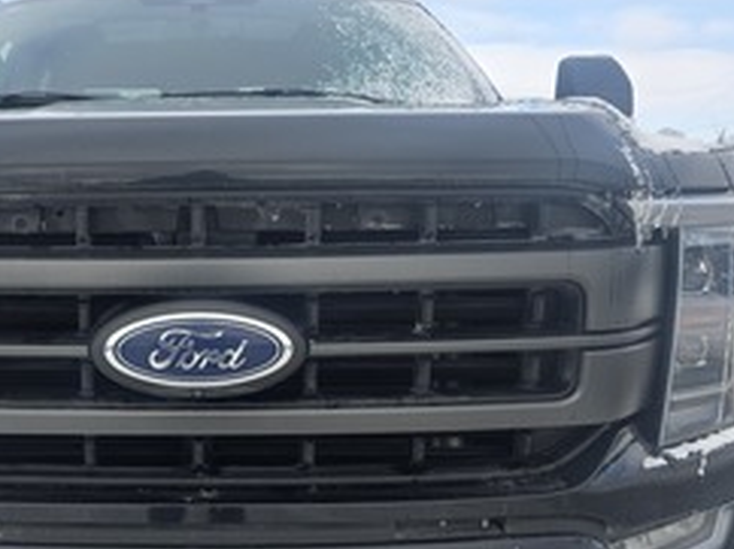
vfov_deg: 35.2
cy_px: 408
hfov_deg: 45.0
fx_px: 847
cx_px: 173
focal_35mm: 40
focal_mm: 6.3
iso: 80
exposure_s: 1/3075
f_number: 1.7
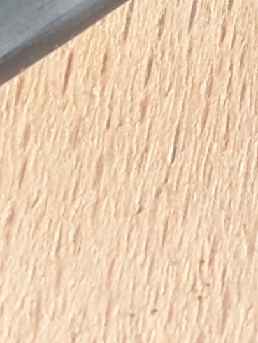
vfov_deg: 5.3
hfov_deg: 4.0
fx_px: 3609
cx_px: 559
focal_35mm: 364
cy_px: -381
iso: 110
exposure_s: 1/98.8
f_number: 1.85
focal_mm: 6.81
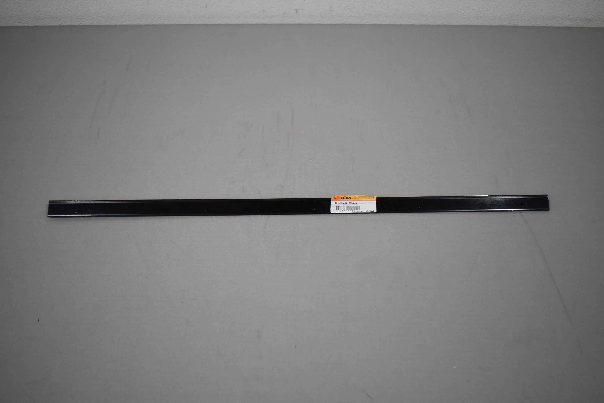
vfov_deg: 36.9
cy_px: 202
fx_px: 604
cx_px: 302
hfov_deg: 53.1
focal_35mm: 36
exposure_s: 1/250
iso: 450
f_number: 3.8
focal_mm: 24
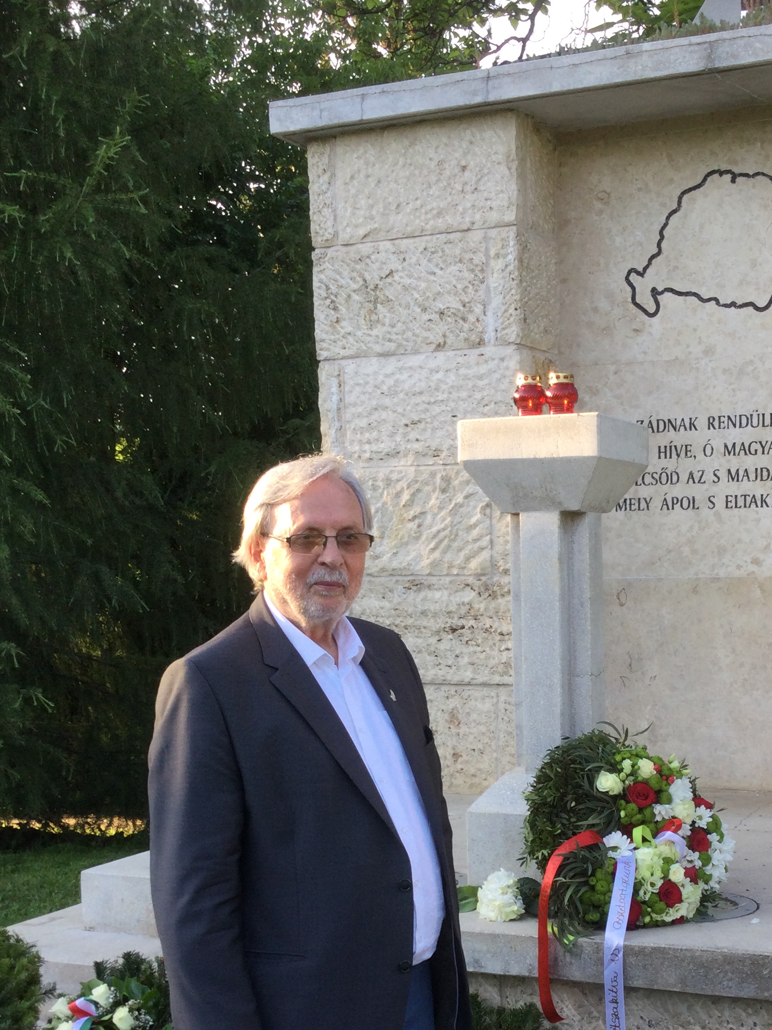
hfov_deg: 28.8
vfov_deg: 37.7
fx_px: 1487
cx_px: 549
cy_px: 694
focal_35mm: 50
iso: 25
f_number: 2.4
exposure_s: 1/109
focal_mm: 3.3
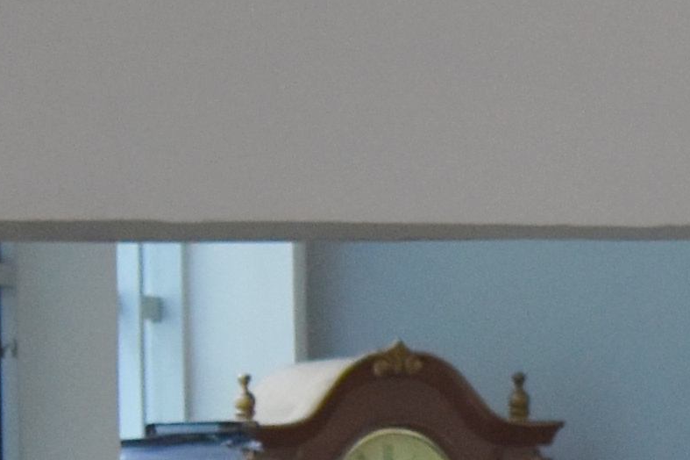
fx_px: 11399
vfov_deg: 2.3
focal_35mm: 595
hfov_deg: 3.3
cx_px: 2479
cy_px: 769
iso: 640
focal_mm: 52
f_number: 5.6
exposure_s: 1/60
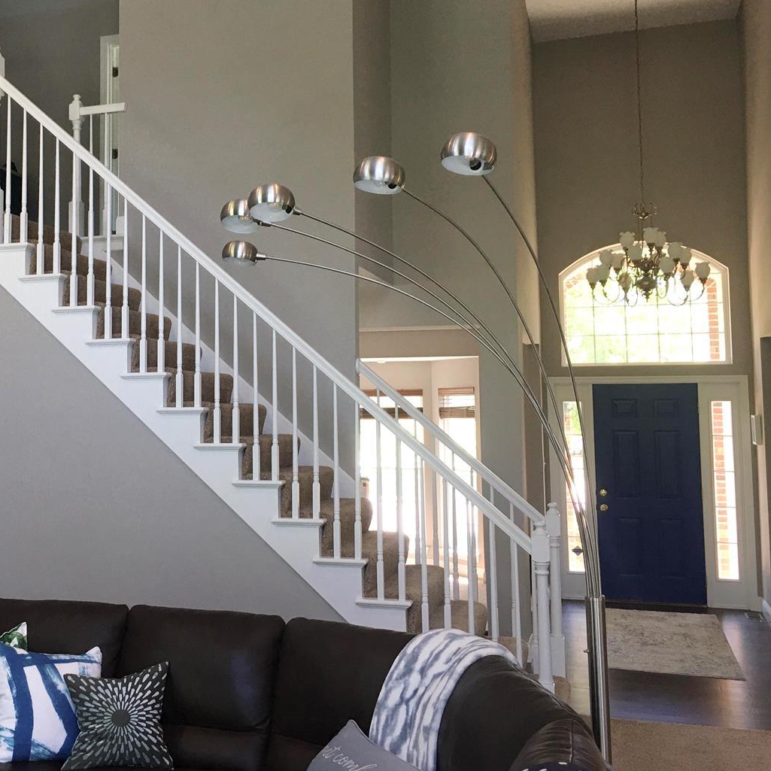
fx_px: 1008
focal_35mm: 40
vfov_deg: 41.8
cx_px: 244
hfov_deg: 41.2
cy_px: 330
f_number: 2.2
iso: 25
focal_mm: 4.15
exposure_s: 1/30
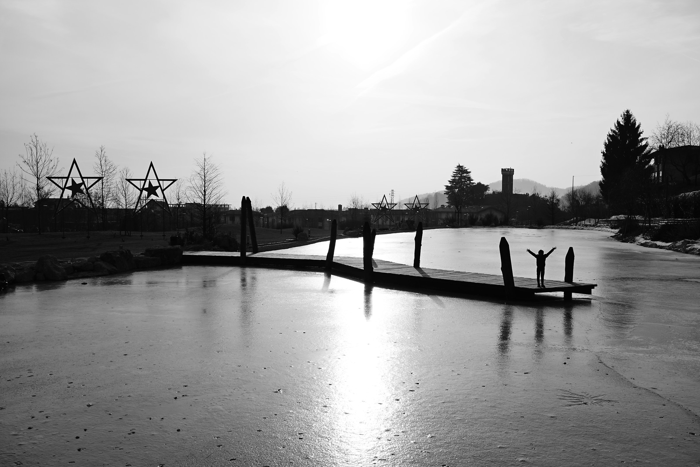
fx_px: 700
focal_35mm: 36
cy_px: 234
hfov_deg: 53.1
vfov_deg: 36.9
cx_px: 350
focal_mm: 24
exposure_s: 1/640
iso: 100
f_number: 8
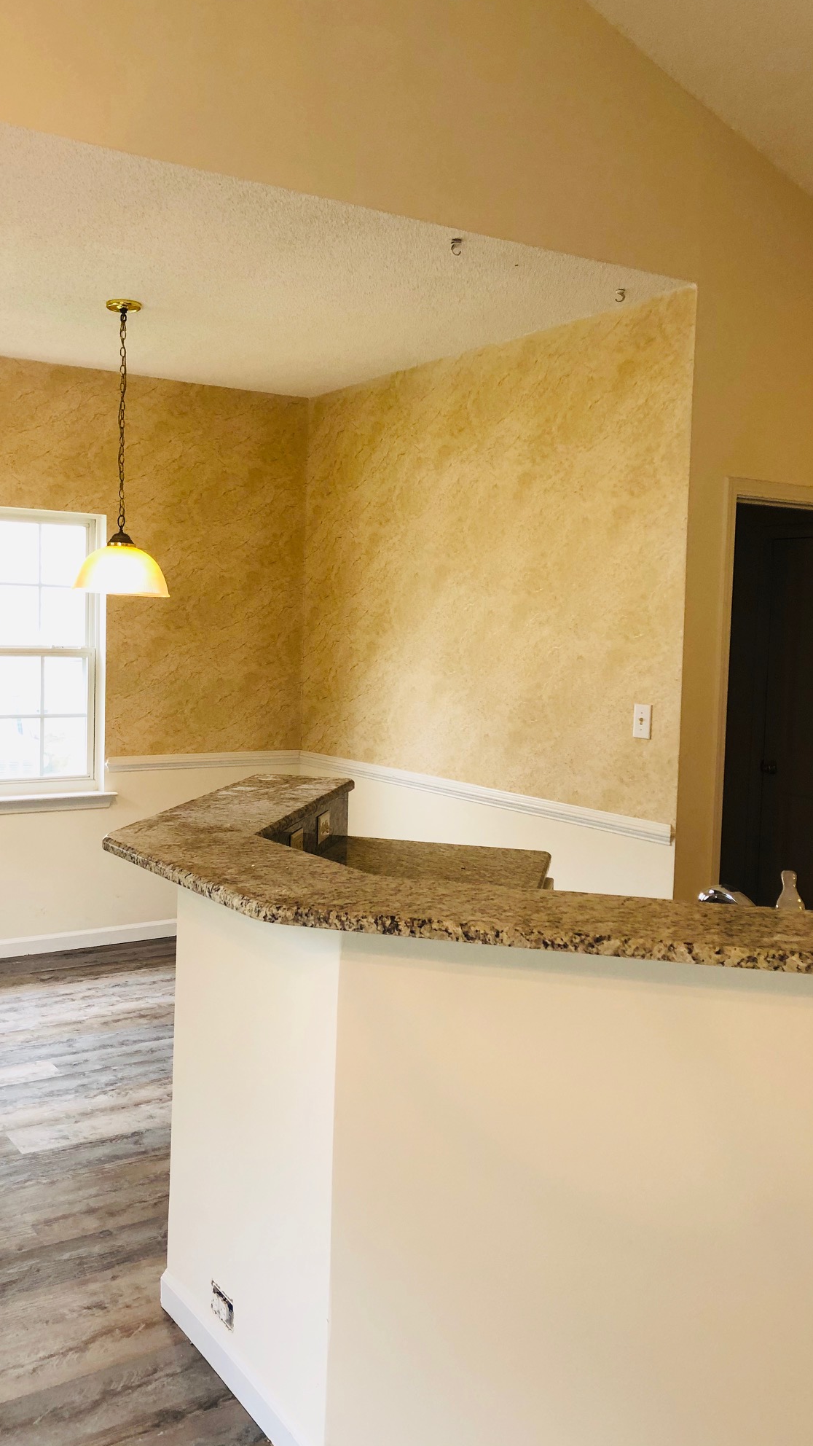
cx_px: 283
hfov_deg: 37.4
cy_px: 713
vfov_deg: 62.6
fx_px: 1188
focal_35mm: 31
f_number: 1.8
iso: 32
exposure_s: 1/30
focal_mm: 3.99
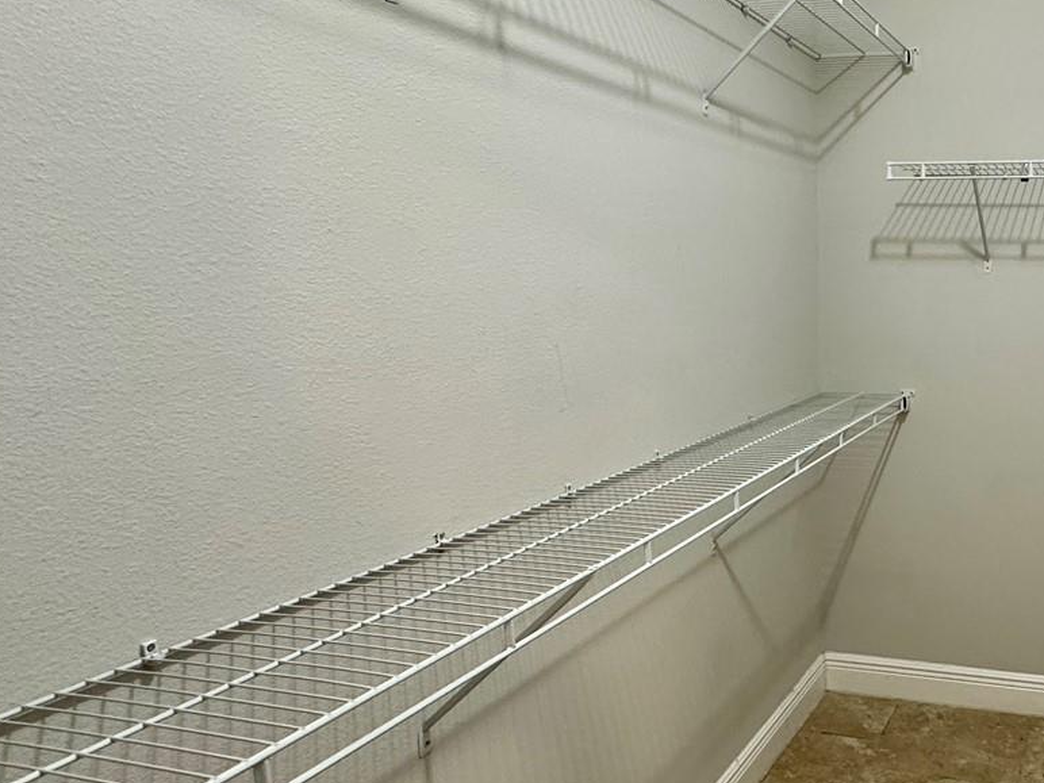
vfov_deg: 48.2
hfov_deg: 54.0
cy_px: 369
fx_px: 875
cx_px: 934
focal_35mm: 29
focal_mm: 2.22
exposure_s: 1/60
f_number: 2.2
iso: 200
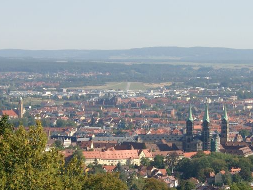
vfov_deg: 9.4
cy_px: 126
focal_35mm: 158
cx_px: 129
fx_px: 1155
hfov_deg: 12.5
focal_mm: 20.74
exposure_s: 1/419
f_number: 4
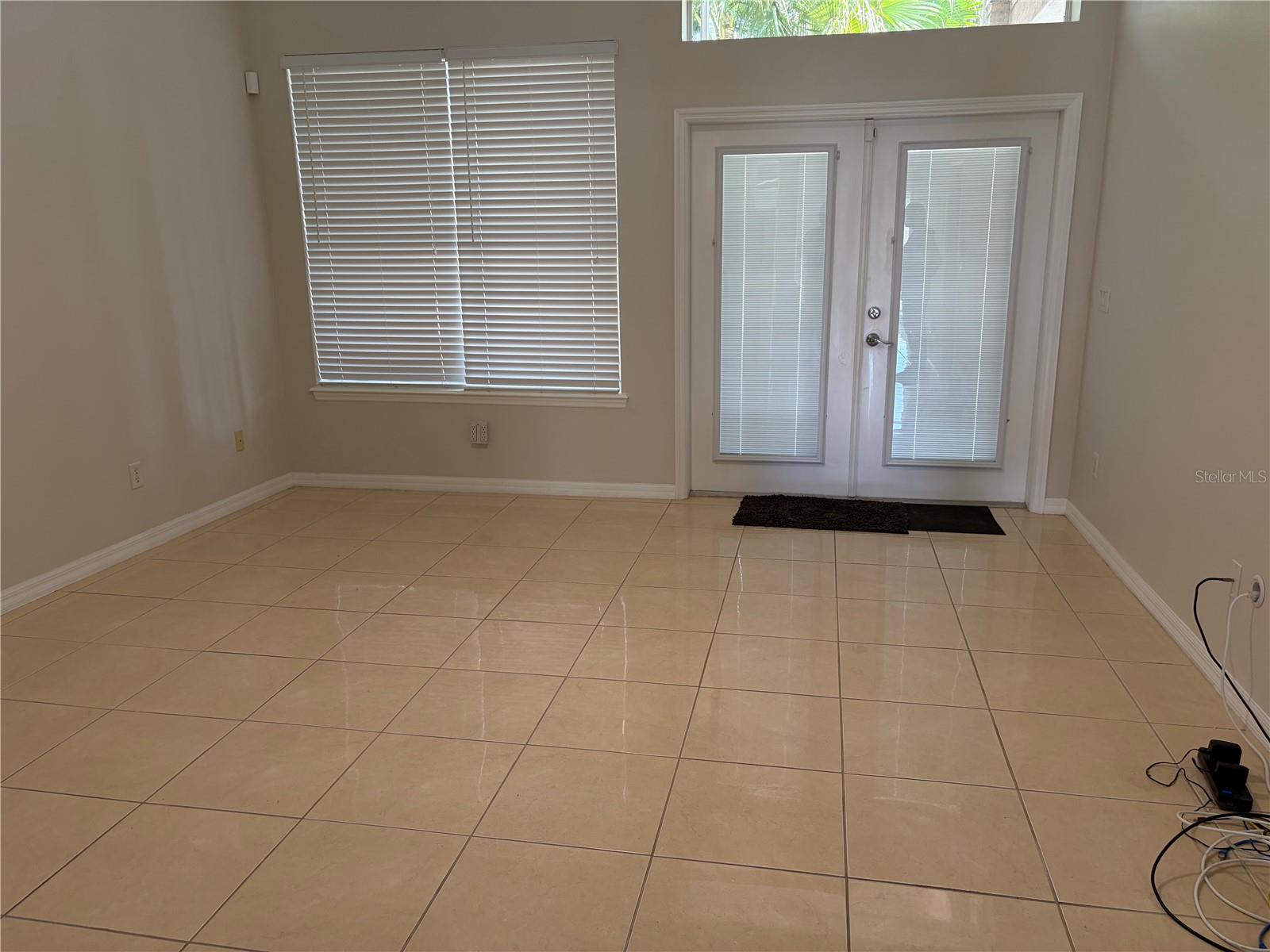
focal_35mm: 26
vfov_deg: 53.1
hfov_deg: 67.3
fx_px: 954
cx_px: 635
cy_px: 476
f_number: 1.6
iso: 80
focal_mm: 5.96
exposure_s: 1/60
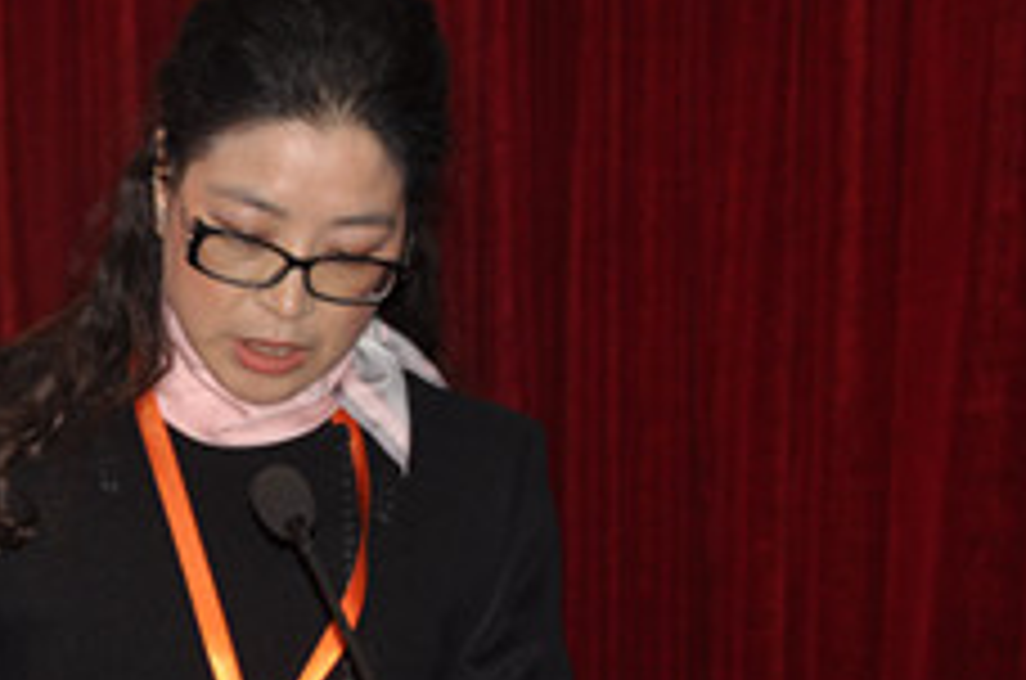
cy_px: 372
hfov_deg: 10.7
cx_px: 0
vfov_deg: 7.2
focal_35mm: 191
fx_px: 5432
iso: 200
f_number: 5
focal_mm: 58
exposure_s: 1/60
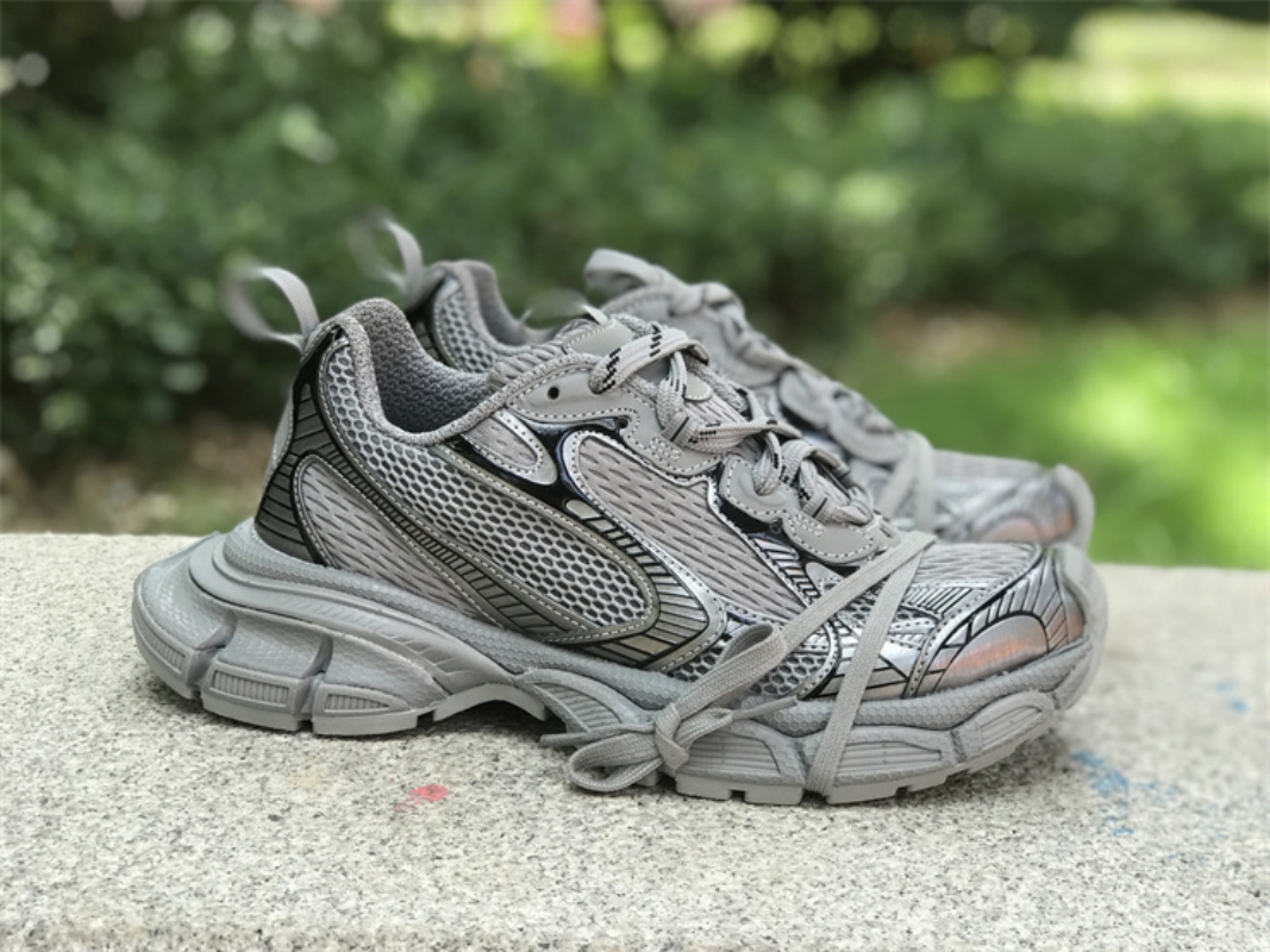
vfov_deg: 25.7
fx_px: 2091
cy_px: 476
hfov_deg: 33.8
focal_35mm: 57
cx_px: 635
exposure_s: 1/100
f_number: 2.8
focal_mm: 6.6
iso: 25
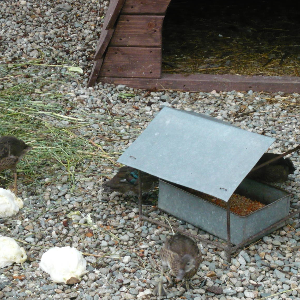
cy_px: 153
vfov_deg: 14.2
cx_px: 115
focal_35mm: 123
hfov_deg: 14.2
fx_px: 1206
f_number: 5.1
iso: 400
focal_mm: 16.5
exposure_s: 1/80
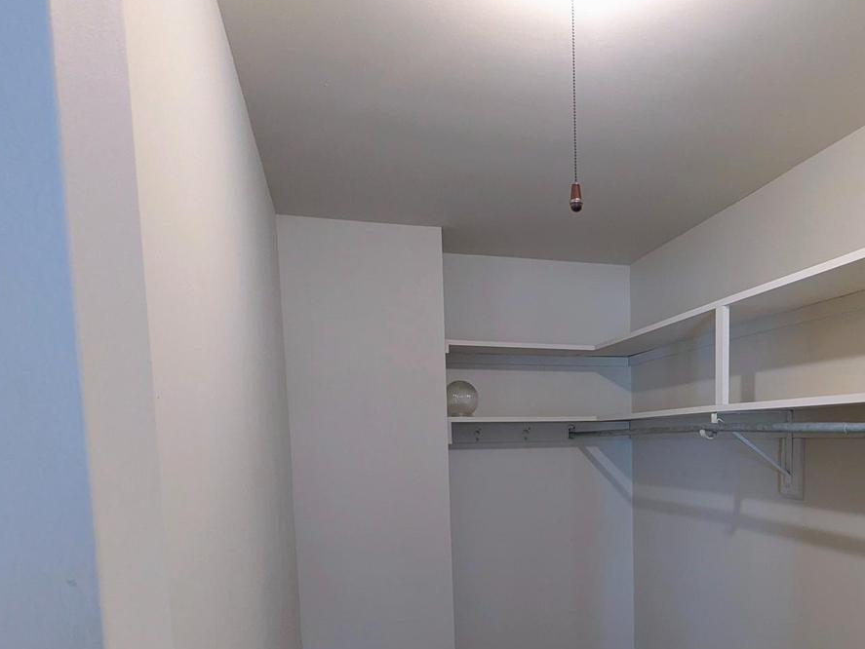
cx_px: 584
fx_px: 650
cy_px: 498
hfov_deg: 65.3
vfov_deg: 50.6
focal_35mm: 26
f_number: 2.2
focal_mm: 2.35
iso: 307
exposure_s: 1/40
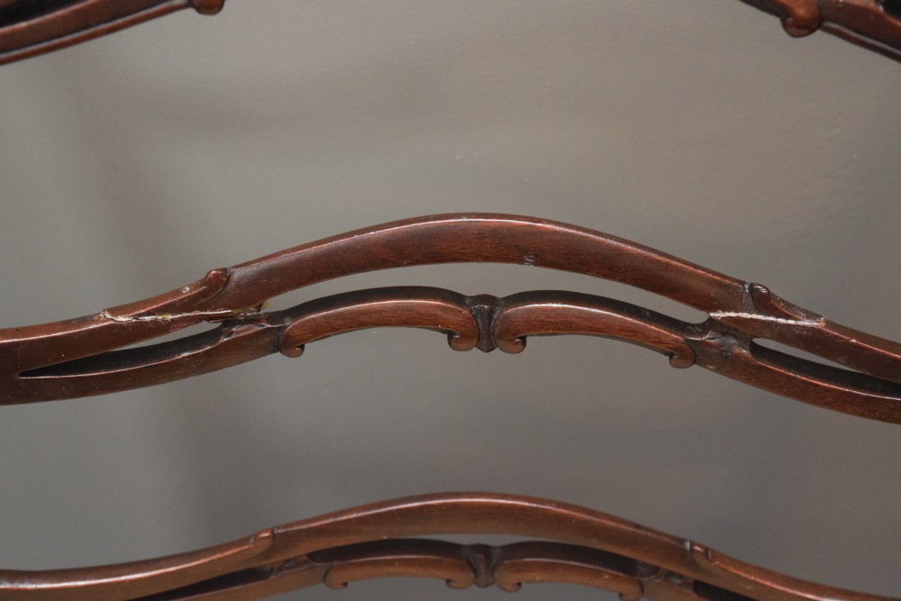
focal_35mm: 82
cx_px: 450
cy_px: 300
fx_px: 2065
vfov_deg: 16.6
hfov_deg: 24.6
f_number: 5.6
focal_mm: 55
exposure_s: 1/60
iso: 3200
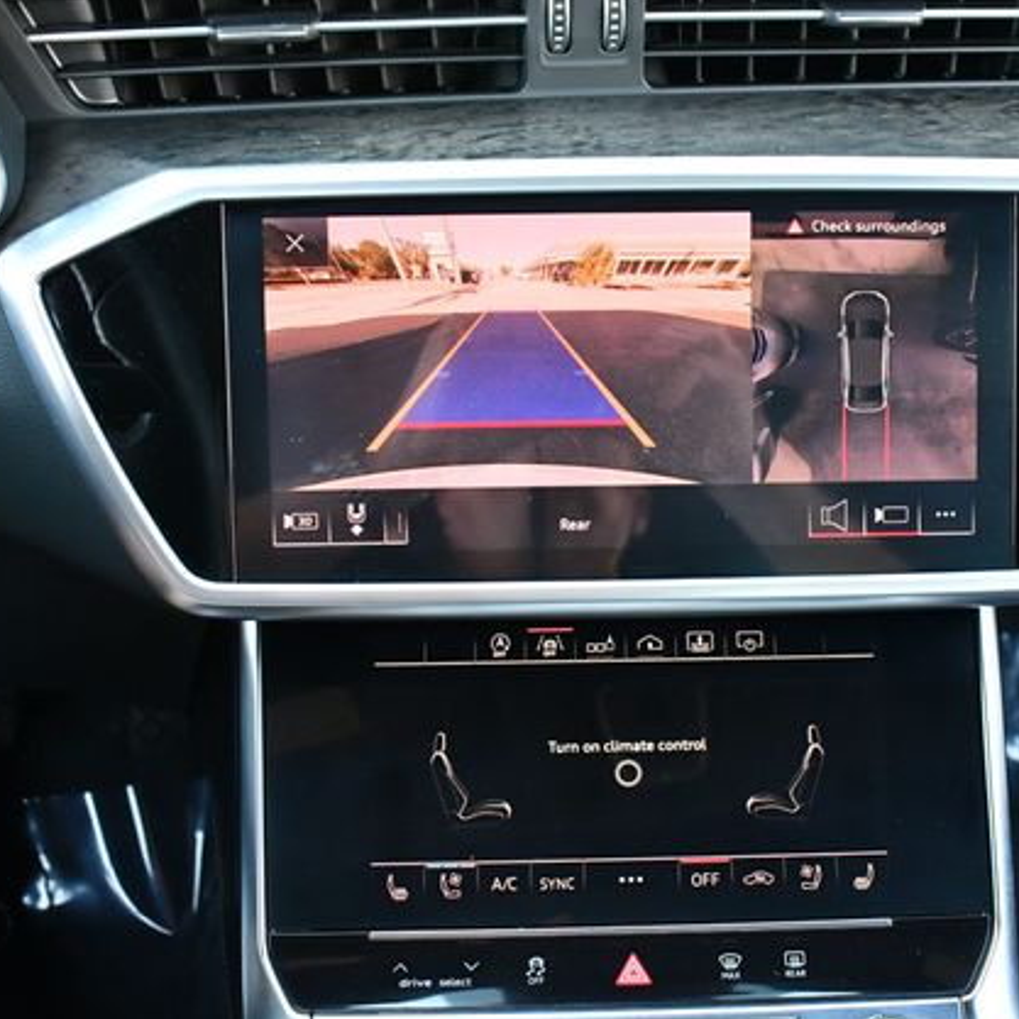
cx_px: 633
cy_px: 501
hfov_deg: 35.9
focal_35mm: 47
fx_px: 1565
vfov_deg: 36.1
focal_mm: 18
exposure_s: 1/125
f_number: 3.5
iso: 1400
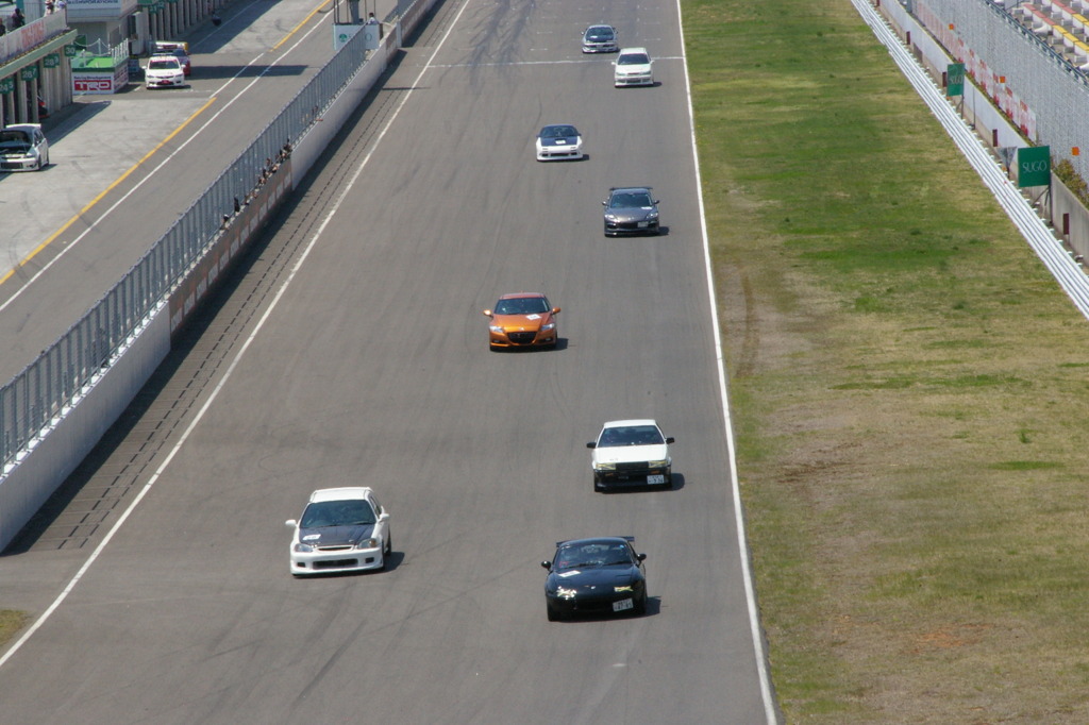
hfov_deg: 9.6
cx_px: 544
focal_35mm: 214
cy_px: 362
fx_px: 6486
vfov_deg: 6.4
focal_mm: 143
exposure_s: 1/125
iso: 800
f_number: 38
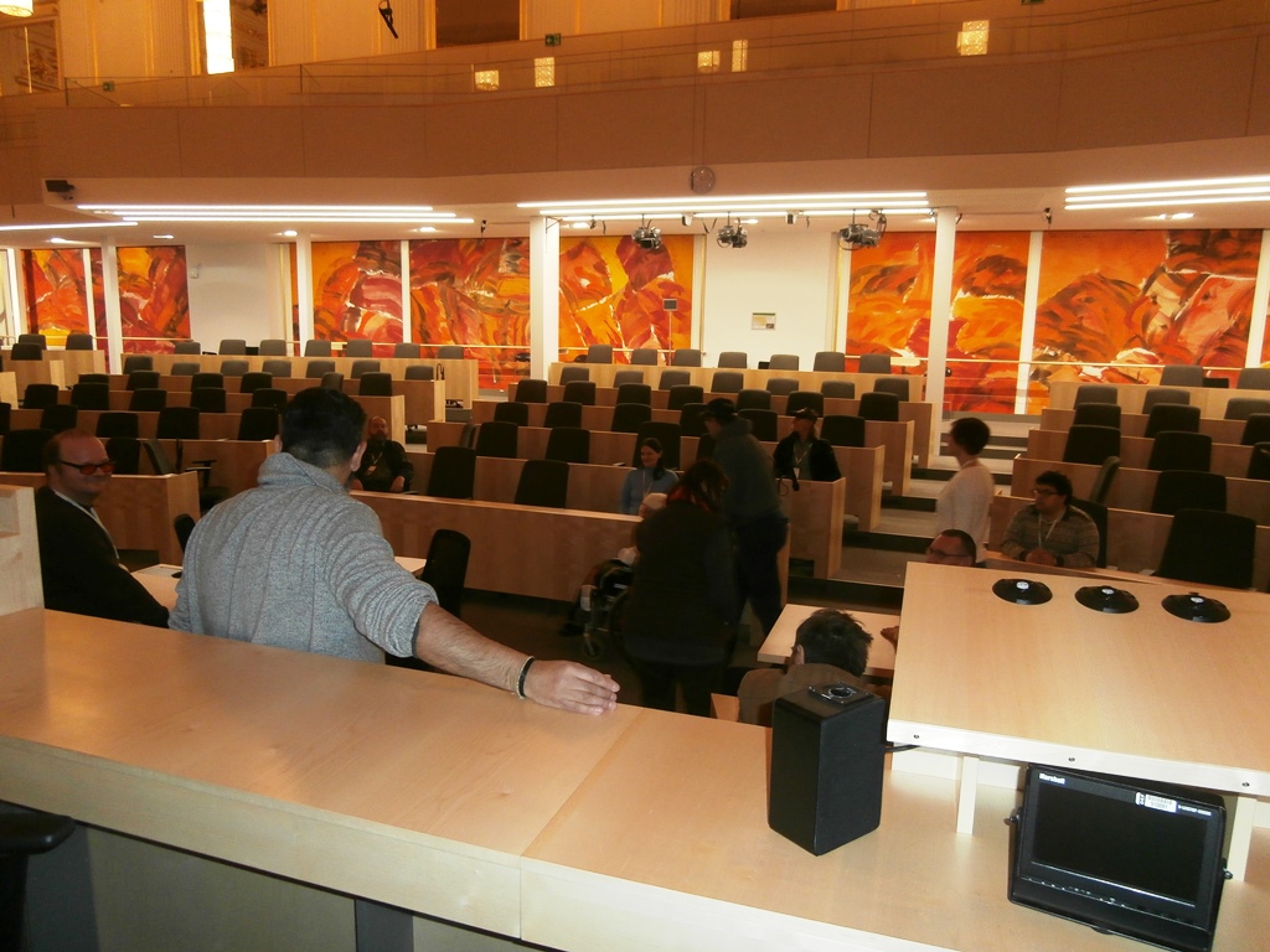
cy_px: 476
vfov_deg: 56.8
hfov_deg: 71.6
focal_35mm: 24
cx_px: 635
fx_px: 881
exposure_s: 1/30
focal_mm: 4.2
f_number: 3
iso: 200
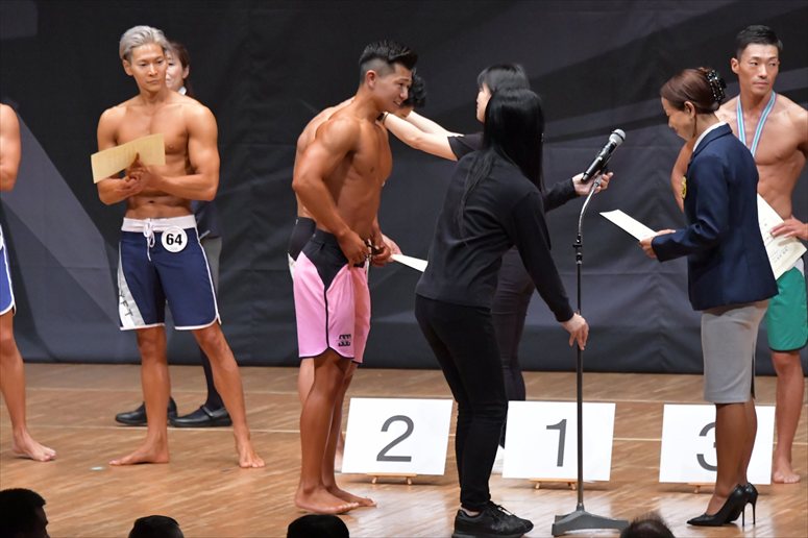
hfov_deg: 7.6
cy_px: 269
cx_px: 404
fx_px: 6057
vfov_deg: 5.1
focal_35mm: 270
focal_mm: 180
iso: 8000
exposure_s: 1/400
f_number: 5.6
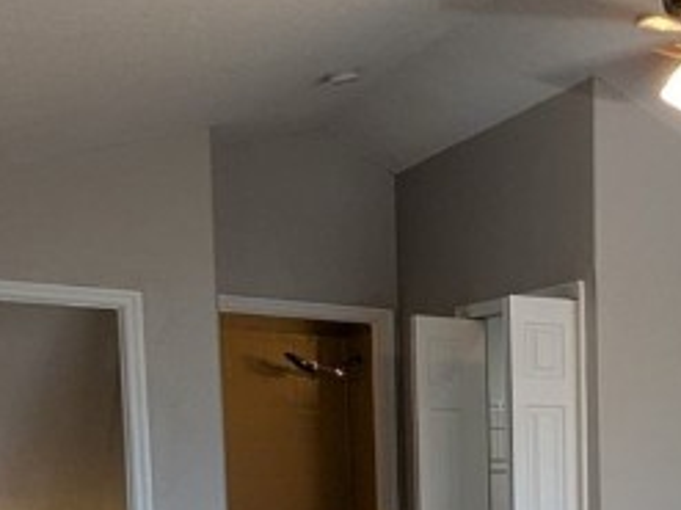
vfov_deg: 23.8
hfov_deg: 26.7
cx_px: 937
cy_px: 540
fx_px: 1140
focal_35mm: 58
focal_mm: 1.83
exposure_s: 1/30
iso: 50
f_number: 2.2
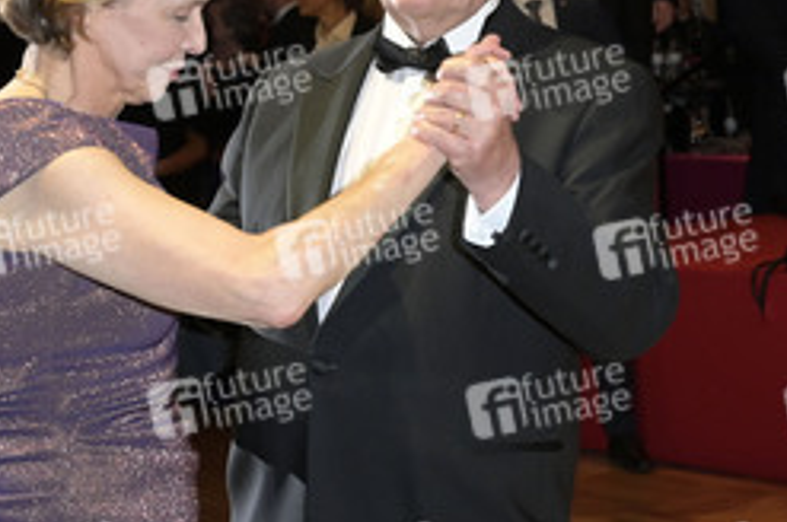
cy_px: 162
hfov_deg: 24.1
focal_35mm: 84
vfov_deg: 16.2
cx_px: 272
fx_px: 1834
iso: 3200
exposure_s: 1/250
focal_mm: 46
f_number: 5
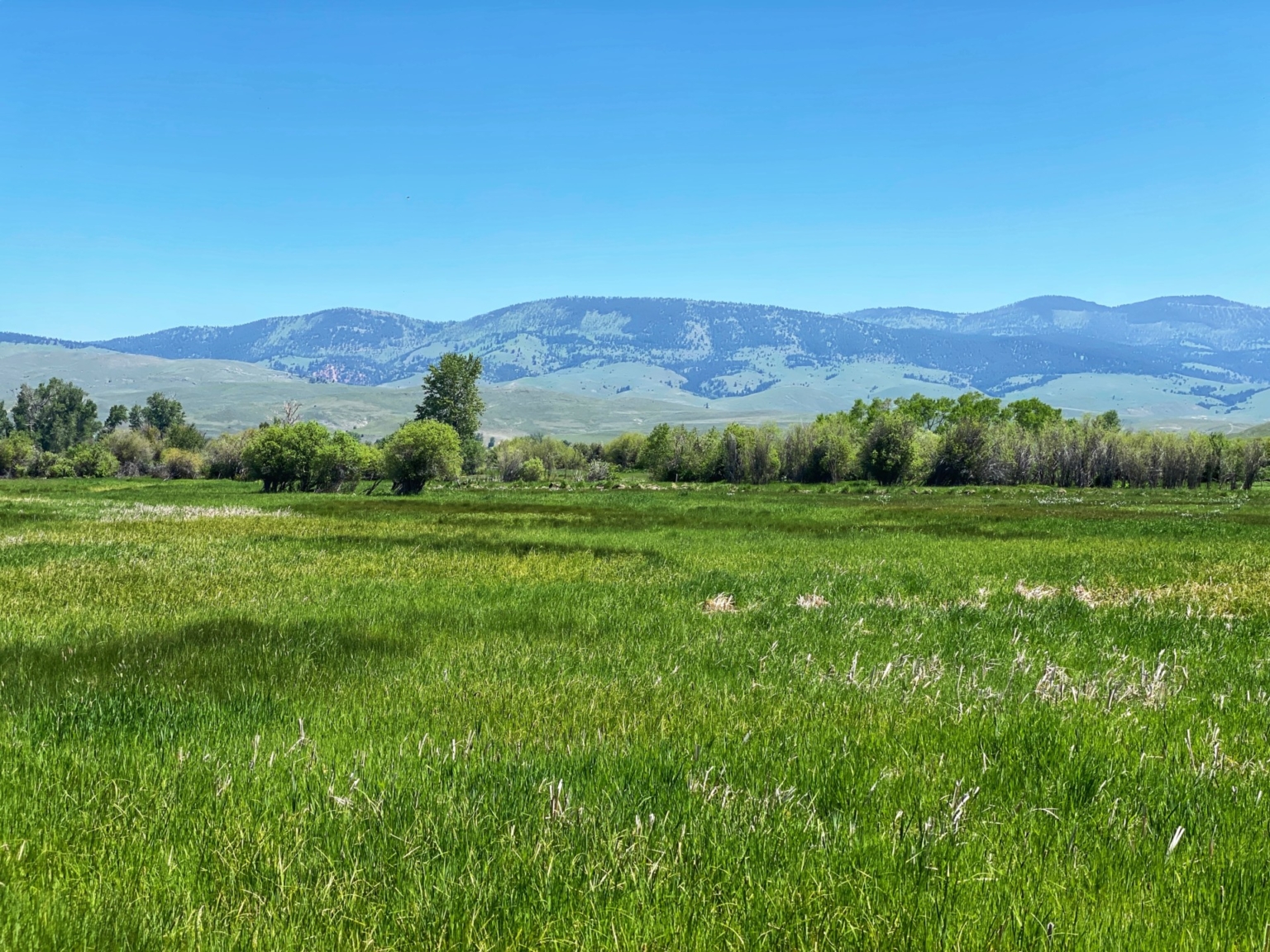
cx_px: 635
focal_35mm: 52
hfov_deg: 36.8
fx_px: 1908
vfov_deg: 28.0
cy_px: 476
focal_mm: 6
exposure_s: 1/1370
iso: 20
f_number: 2
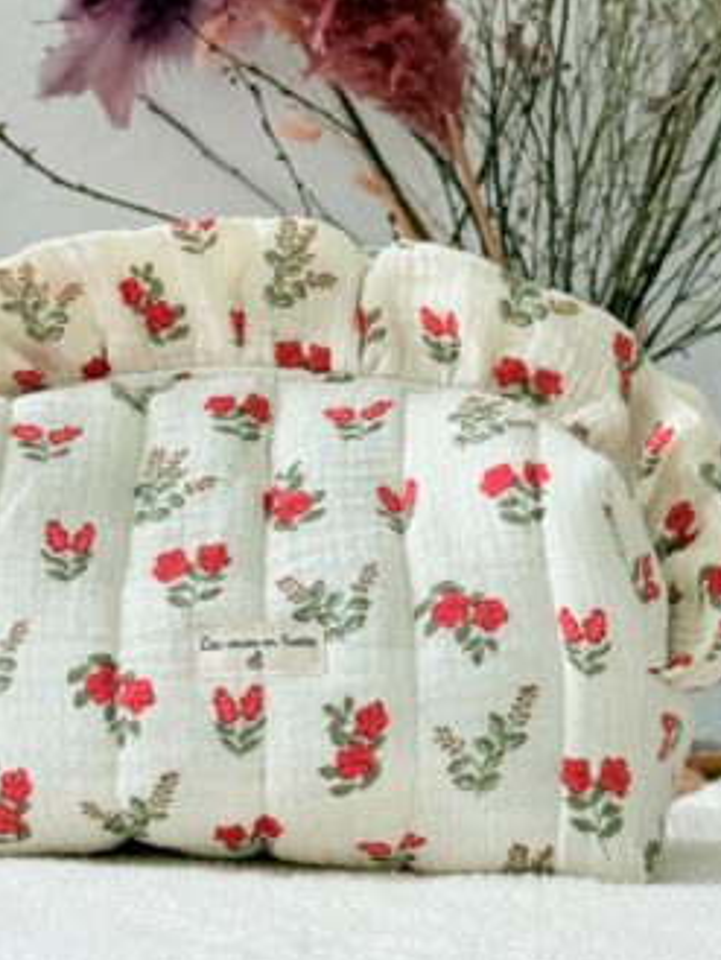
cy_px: 441
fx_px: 1748
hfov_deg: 23.3
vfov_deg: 30.7
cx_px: 280
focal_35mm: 63
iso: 80
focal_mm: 6.76
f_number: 1.78
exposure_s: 1/122
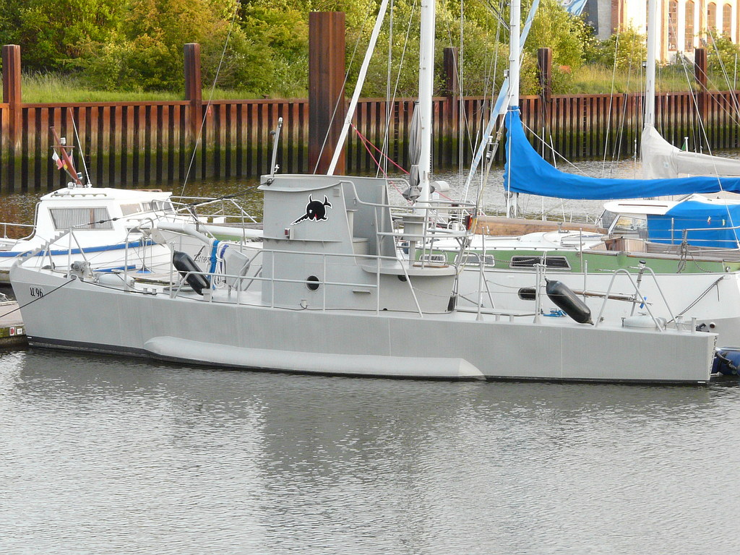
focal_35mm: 109
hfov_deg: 18.0
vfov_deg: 13.6
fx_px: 2330
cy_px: 278
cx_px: 370
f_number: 3.6
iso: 200
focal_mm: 18
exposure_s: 1/125
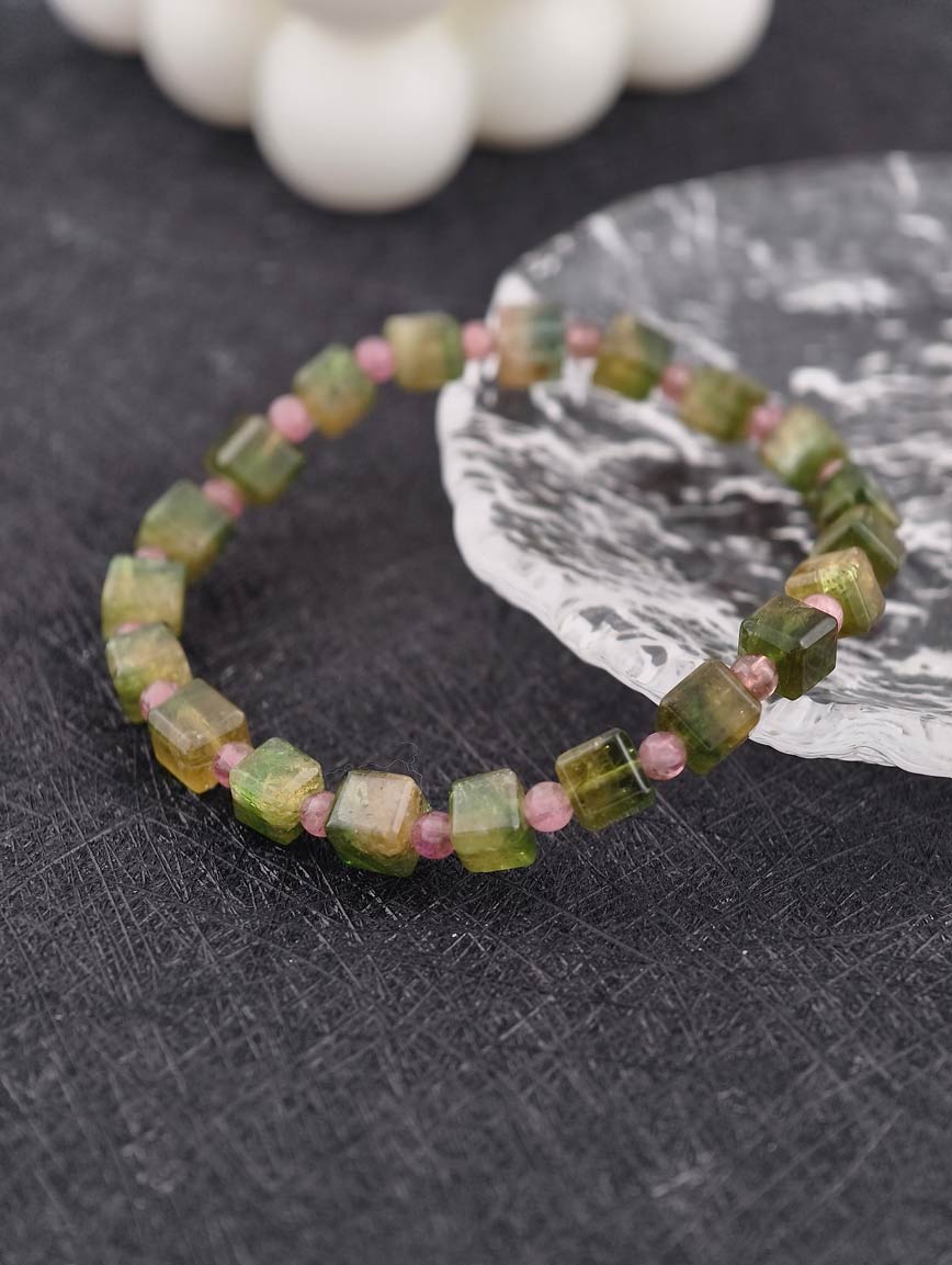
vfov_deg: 23.0
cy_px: 632
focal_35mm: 85
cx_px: 476
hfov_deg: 17.4
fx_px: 3109
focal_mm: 22.48
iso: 125
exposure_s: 1/160
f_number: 2.67
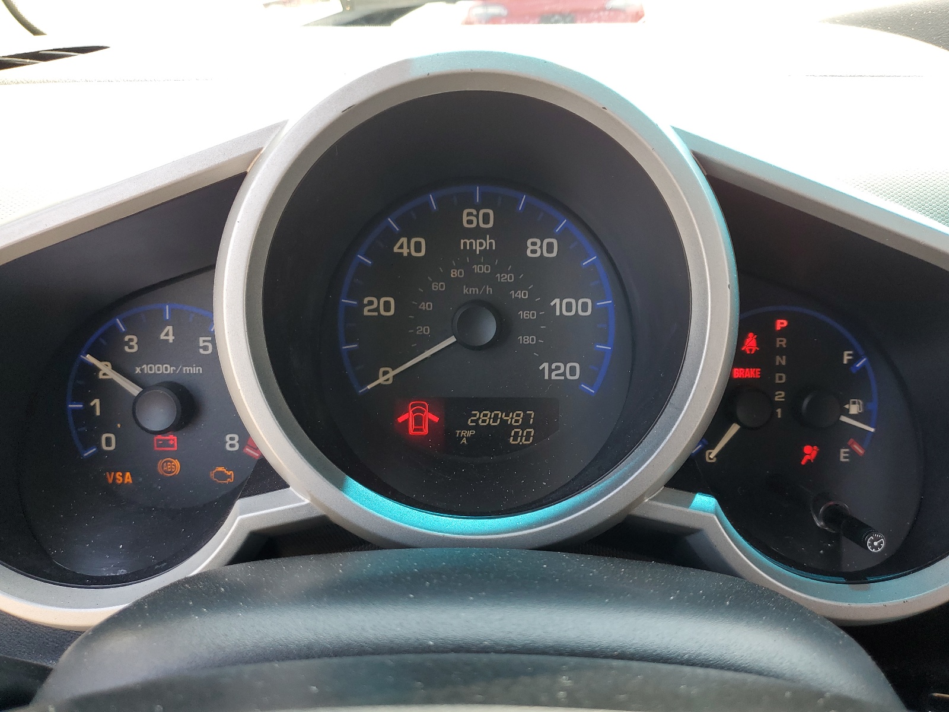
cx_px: 474
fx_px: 713
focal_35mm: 26
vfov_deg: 53.1
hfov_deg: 67.3
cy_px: 356
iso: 50
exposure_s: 1/167
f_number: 1.5
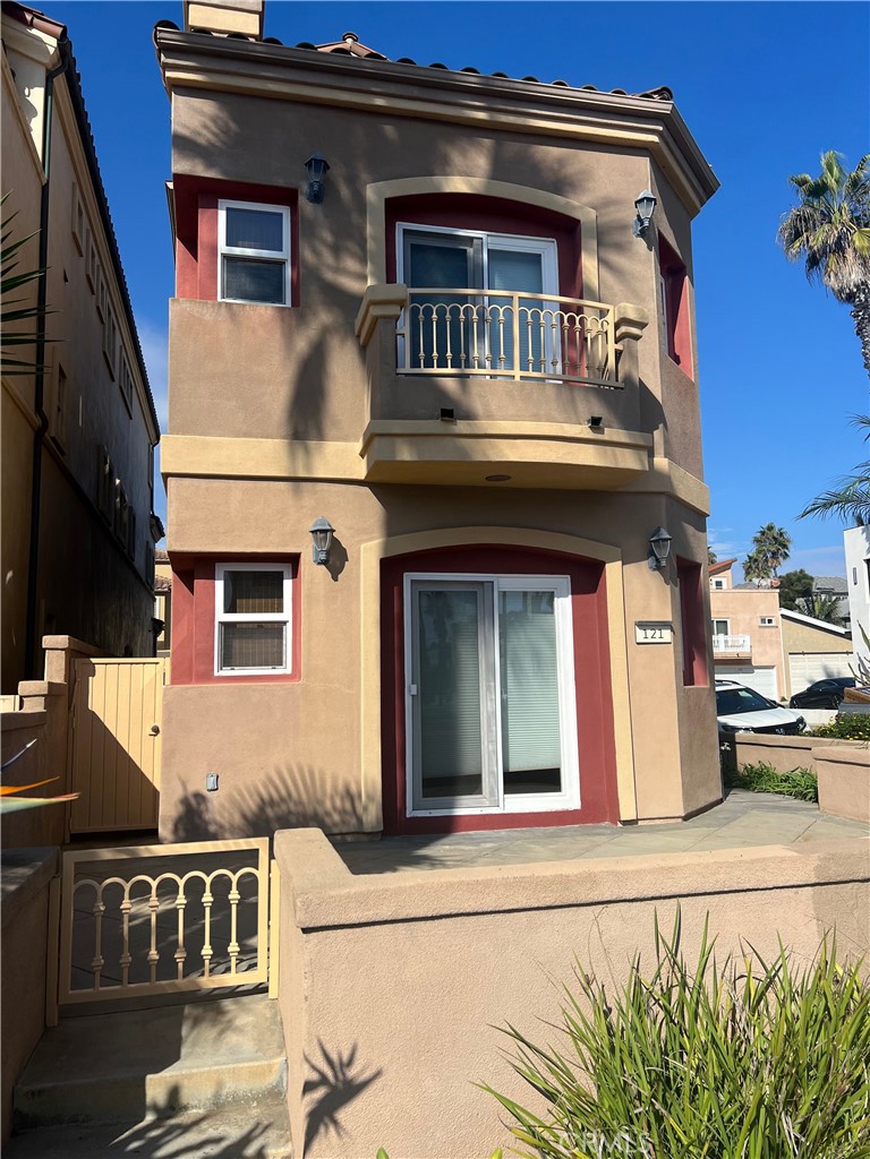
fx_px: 871
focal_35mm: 26
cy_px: 580
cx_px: 435
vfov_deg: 67.3
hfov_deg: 53.1
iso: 50
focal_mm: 5.7
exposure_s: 1/6211
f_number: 1.5
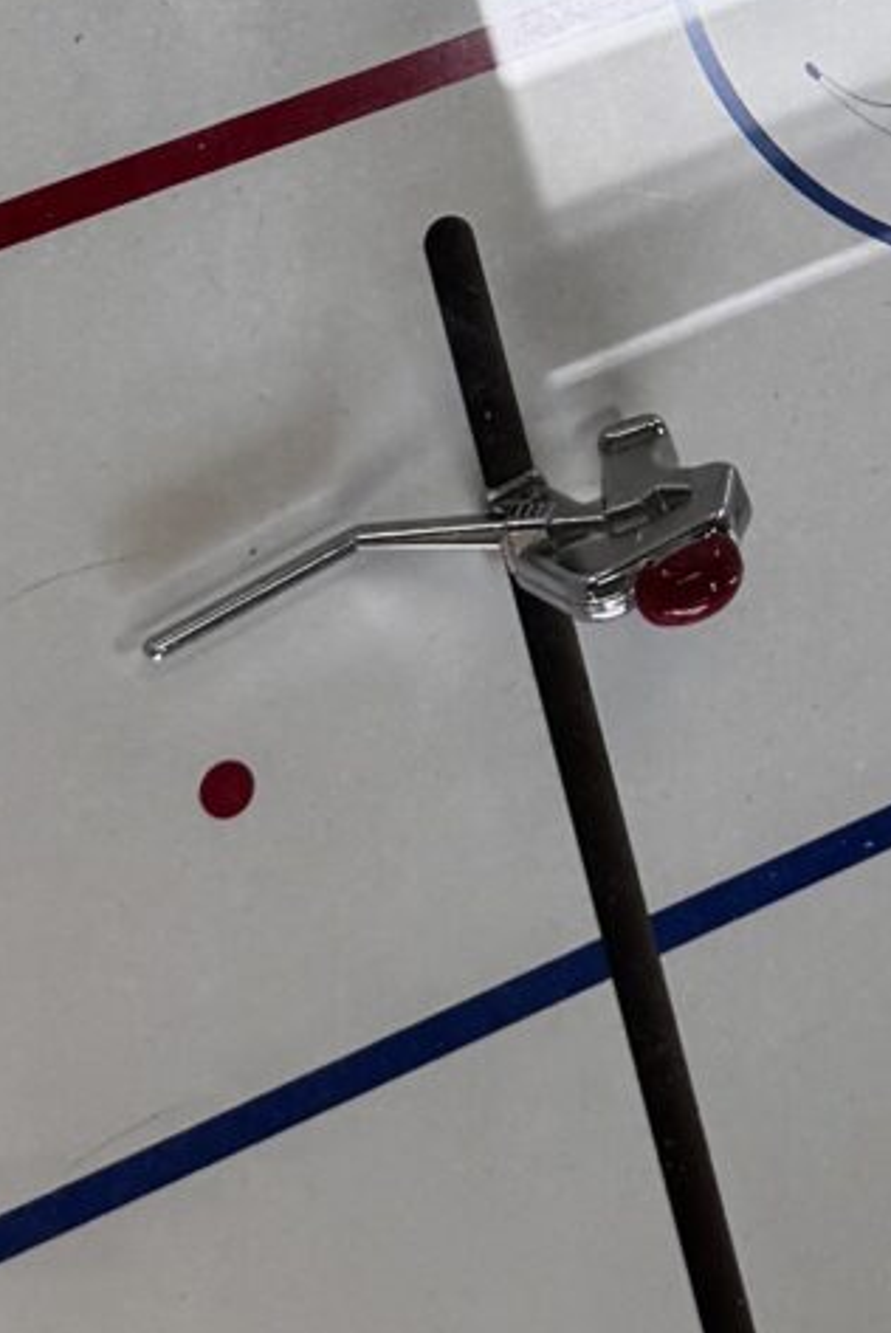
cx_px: 914
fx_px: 5004
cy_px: -445
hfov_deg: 10.1
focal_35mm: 135
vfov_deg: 14.5
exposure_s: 1/100
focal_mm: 6.76
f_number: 1.78
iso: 64
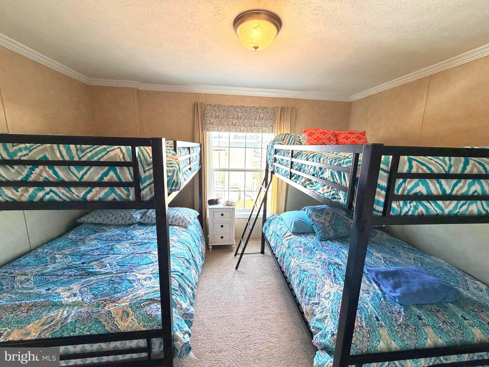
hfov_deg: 102.1
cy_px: 184
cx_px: 244
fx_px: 198
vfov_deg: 85.7
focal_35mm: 14
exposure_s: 1/120
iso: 250
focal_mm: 2.22
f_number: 2.2
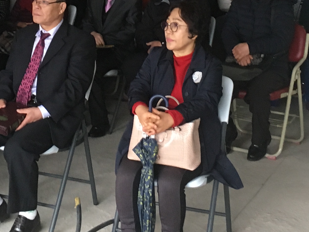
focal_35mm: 94
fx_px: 839
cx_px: 111
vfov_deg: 15.1
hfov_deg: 20.8
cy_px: -62
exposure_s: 1/30
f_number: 2.2
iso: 125
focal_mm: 4.15
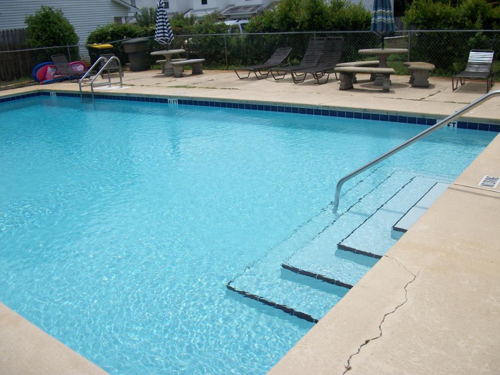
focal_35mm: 32
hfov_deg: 56.8
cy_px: 188
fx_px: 462
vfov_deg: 44.2
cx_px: 250
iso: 80
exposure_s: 1/400
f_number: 8.8
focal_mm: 5.7
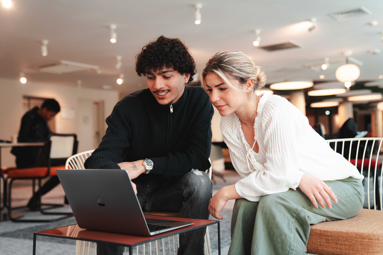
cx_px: 192
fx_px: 468
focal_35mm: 44
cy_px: 128
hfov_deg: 44.5
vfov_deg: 30.5
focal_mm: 44
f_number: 2.8
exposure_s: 1/400
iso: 320
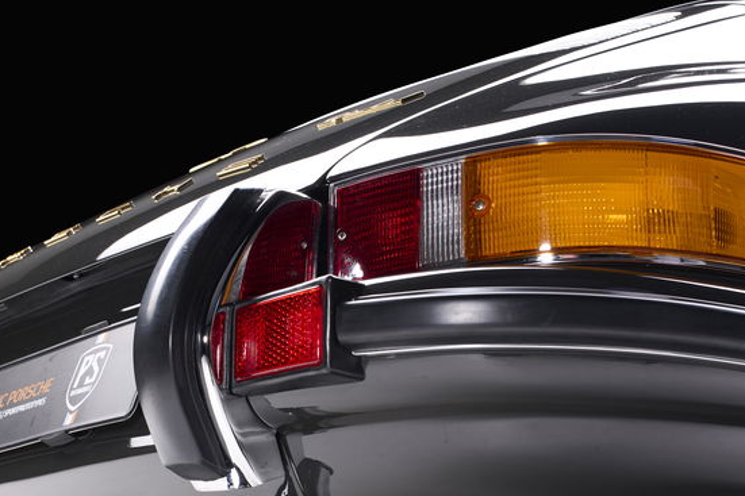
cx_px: 268
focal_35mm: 65
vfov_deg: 20.6
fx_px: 1345
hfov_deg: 30.8
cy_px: 418
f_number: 7.1
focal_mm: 35
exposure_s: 1/160
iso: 200
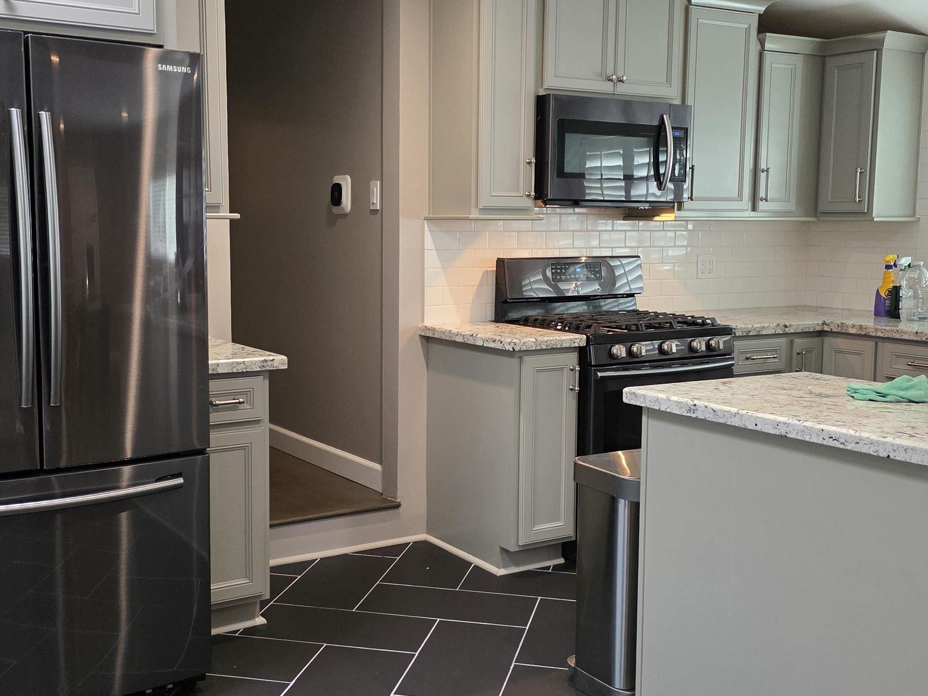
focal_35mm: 41
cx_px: 413
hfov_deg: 45.7
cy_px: 358
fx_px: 1099
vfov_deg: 35.1
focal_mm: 6.3
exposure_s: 1/90.1
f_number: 1.7
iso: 250
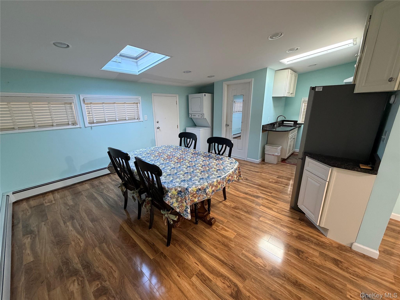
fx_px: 162
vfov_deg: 85.7
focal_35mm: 14
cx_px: 200
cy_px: 150
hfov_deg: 102.1
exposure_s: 1/60
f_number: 2.2
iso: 320
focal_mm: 2.22
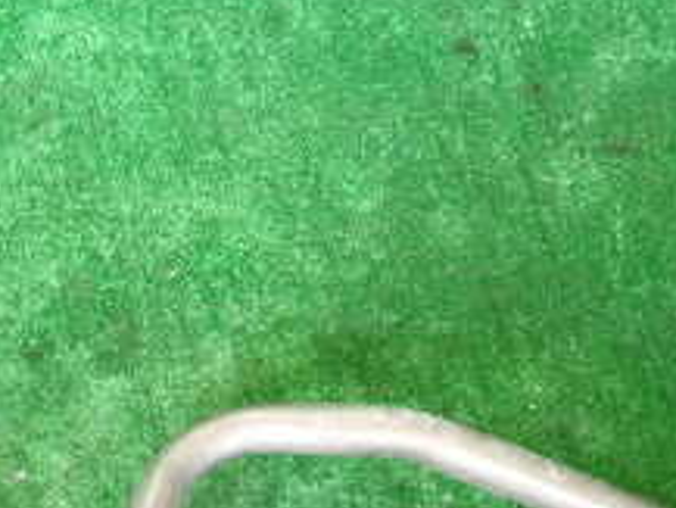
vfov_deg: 20.0
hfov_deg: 27.6
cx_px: 131
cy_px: 611
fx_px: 1348
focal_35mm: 69
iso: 250
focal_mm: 4.5
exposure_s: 1/30
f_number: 2
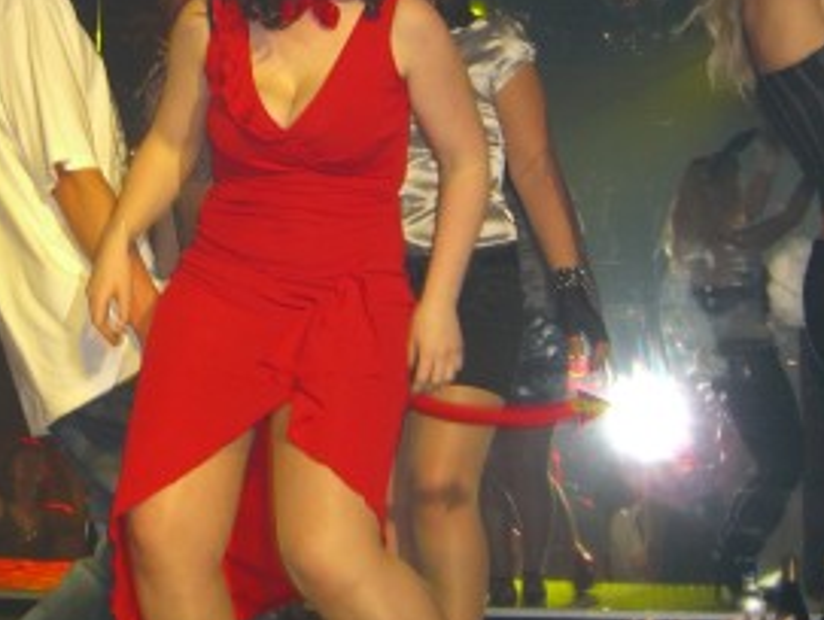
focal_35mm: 84
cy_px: 33
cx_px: 195
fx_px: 2002
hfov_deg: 23.0
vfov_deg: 17.3
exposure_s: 1/60
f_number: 2.8
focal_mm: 7.9
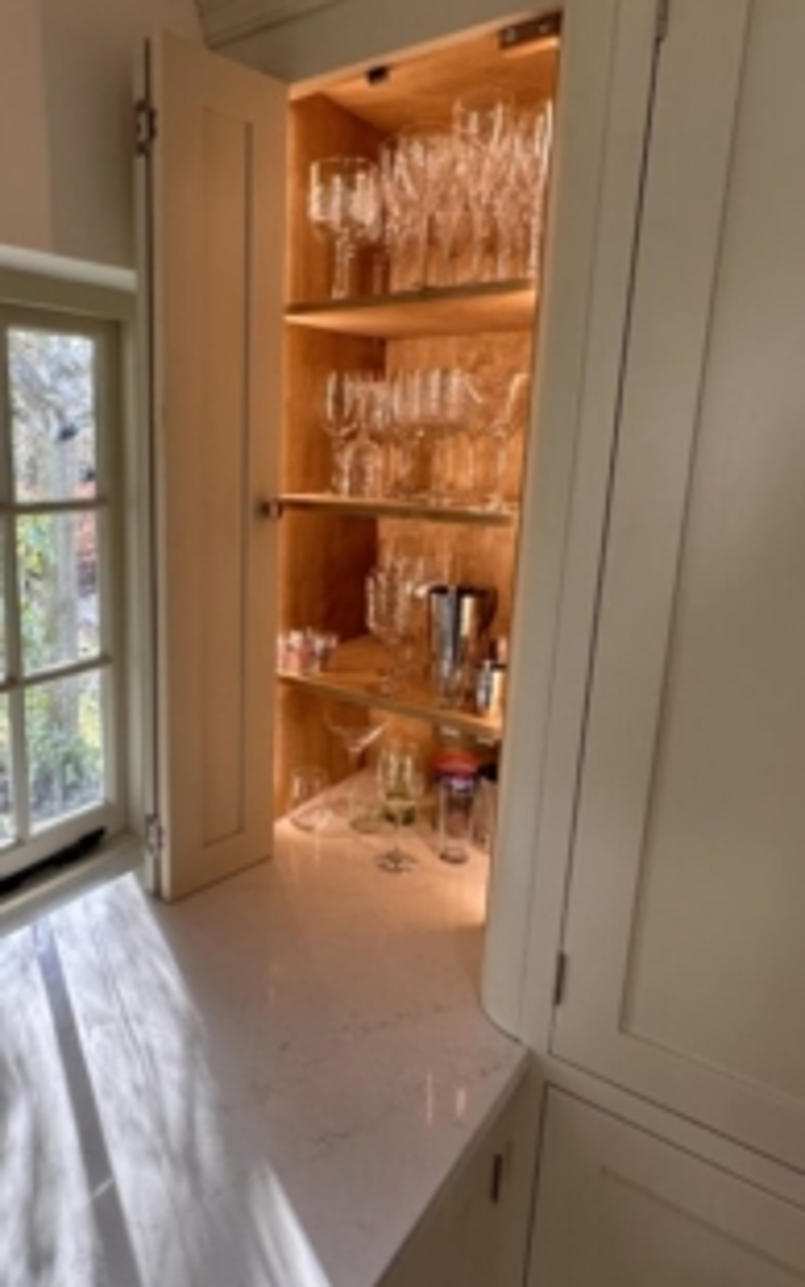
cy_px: 606
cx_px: 257
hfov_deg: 51.9
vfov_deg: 77.1
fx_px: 807
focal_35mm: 23
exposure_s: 1/100
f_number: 2.2
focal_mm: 2.22
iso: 80
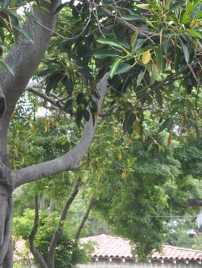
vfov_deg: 10.5
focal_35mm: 187
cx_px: -36
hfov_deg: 7.9
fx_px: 1456
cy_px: 153
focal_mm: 45
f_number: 9
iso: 400
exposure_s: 1/80
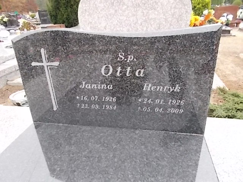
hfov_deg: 67.3
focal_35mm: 26
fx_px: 183
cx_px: 122
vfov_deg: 53.1
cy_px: 91
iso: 200
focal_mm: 4.6
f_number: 3.2
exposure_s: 1/20
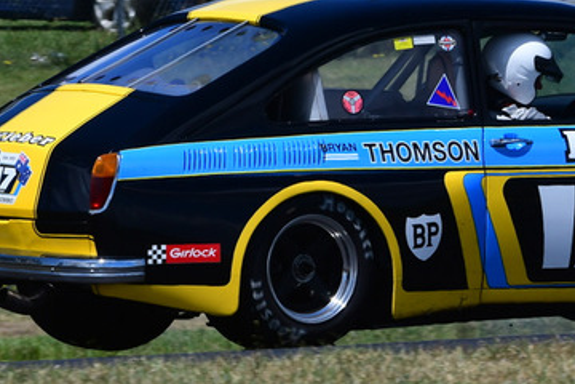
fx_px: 11180
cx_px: 447
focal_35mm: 700
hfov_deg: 2.9
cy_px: 146
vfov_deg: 2.0
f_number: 11
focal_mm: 210
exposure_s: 1/640
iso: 250
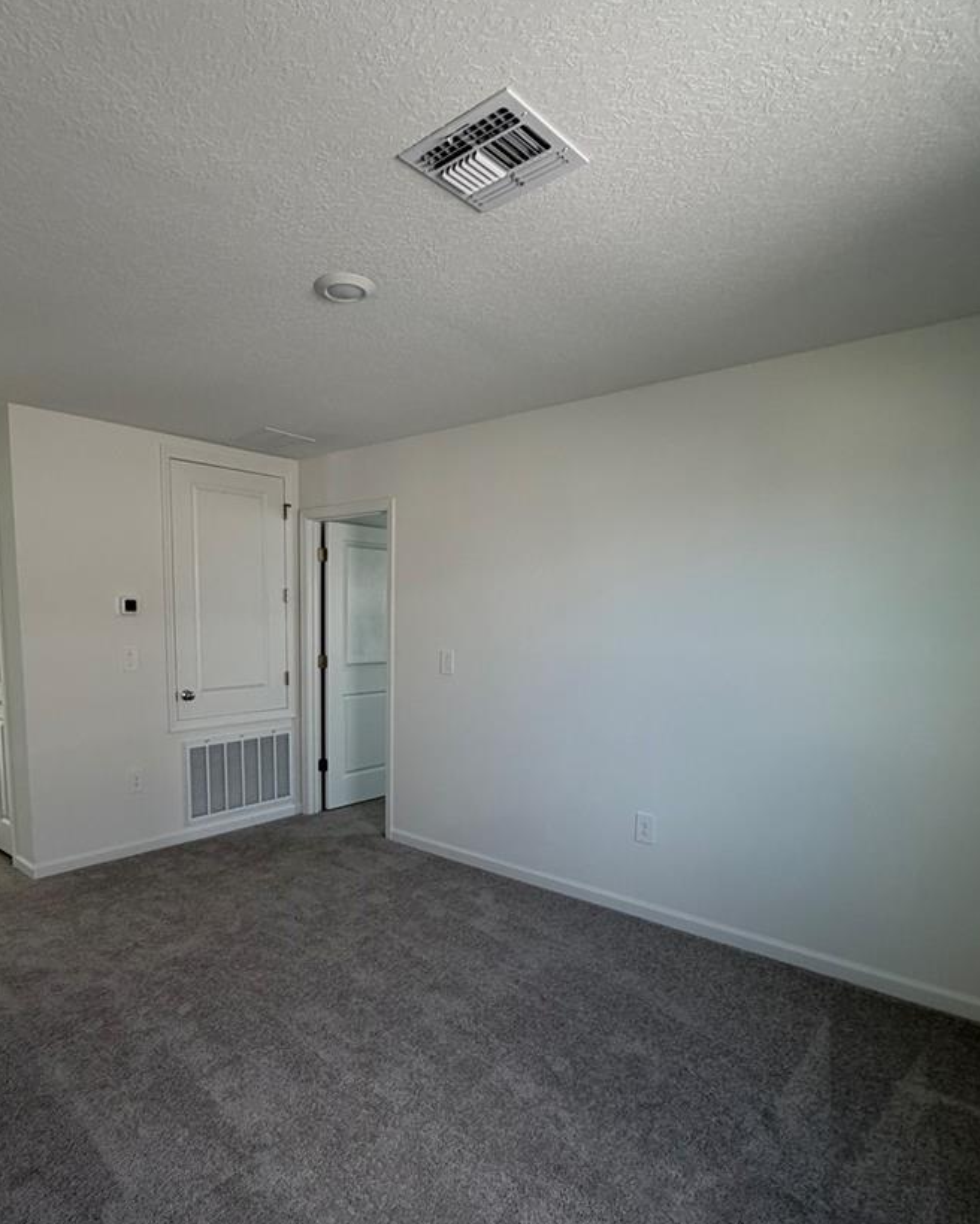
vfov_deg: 79.9
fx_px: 725
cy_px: 697
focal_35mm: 20
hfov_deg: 67.8
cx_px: 426
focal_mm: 2.22
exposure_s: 1/121
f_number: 2.2
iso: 125
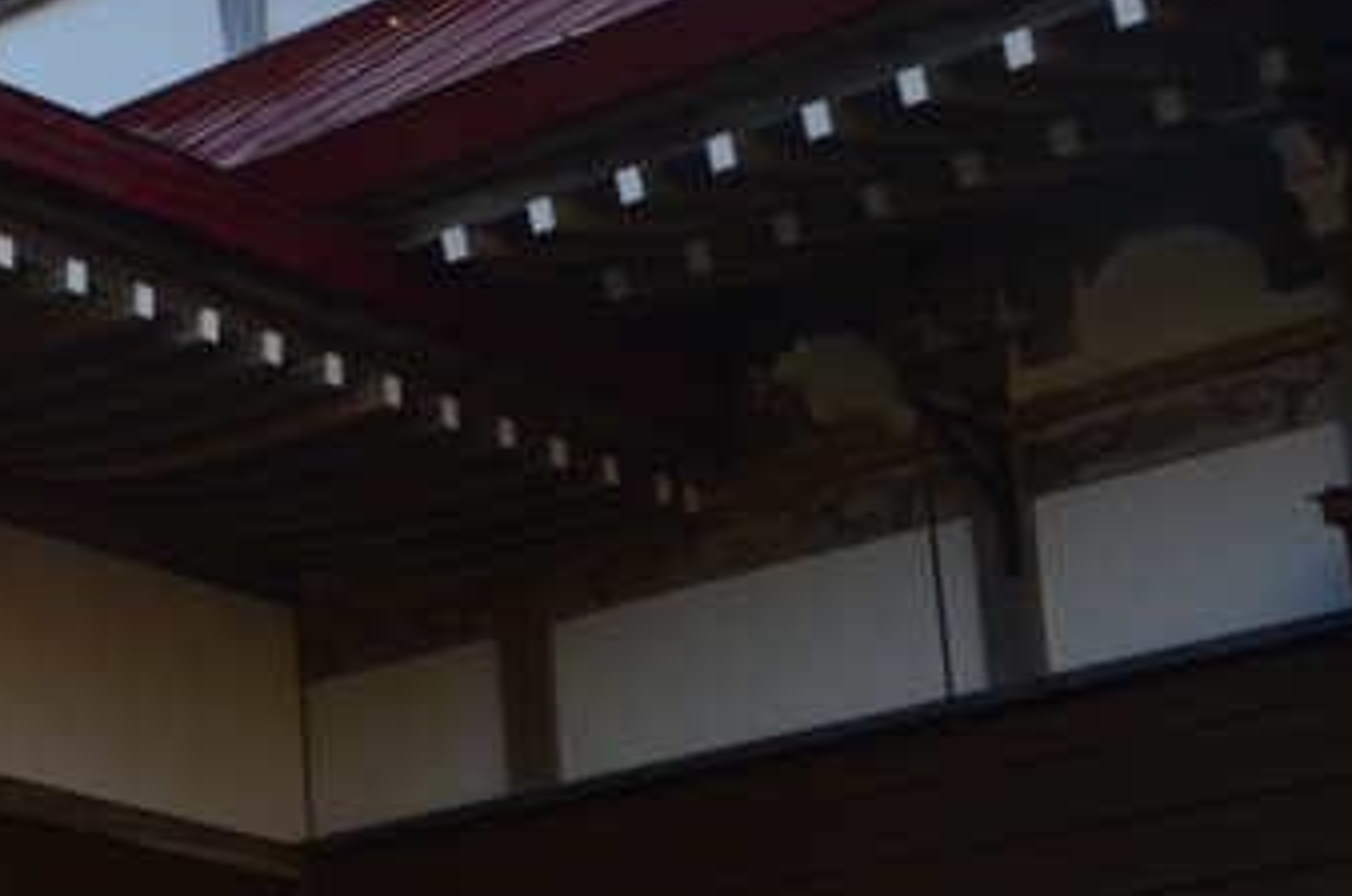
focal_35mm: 109
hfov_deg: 17.0
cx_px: -660
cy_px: 748
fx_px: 4086
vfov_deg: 12.4
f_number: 10
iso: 400
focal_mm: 24
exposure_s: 1/200
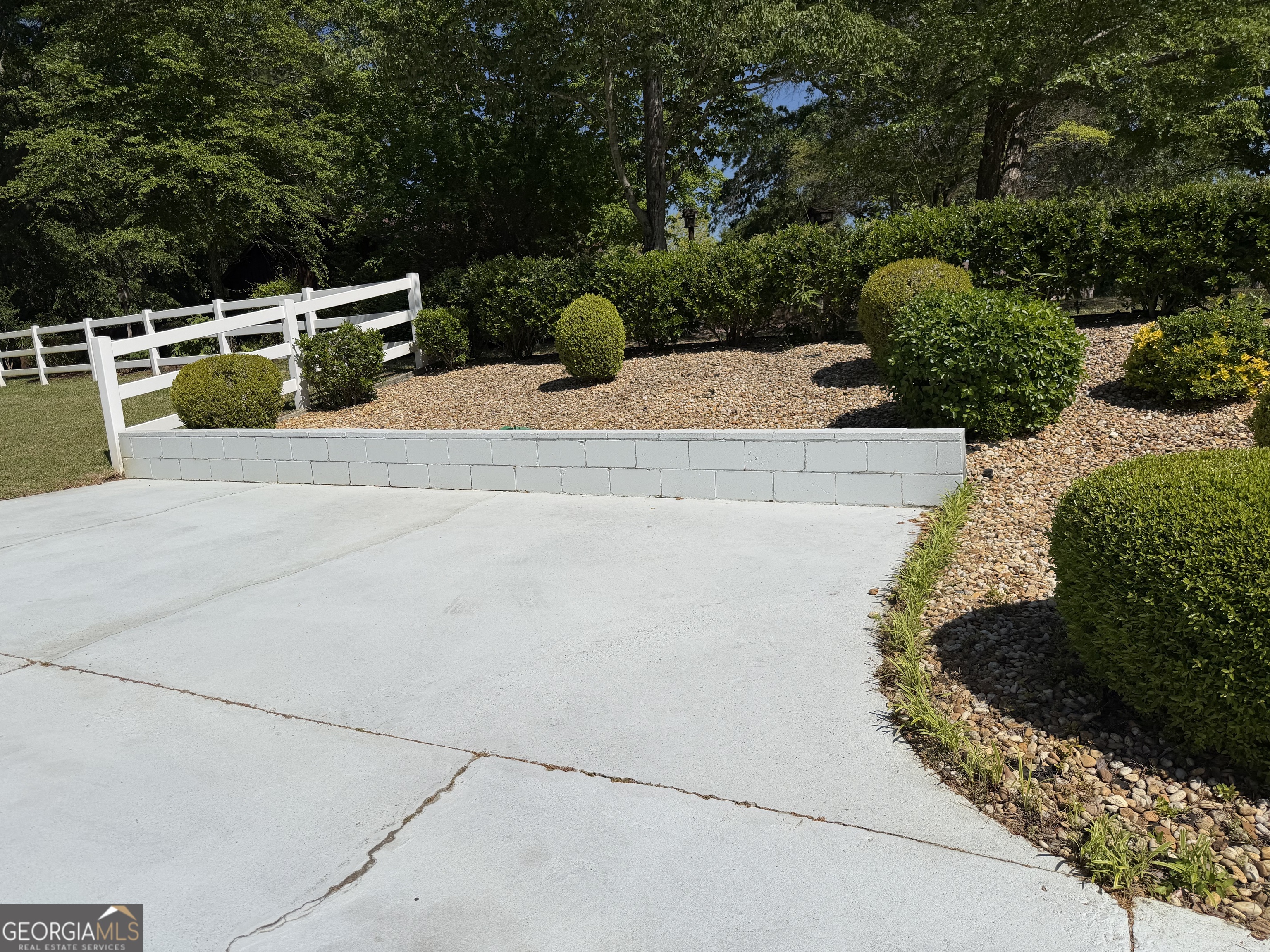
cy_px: 476
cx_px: 635
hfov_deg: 71.6
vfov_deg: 56.8
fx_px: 881
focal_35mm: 24
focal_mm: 6.76
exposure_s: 1/14286
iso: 80
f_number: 1.78
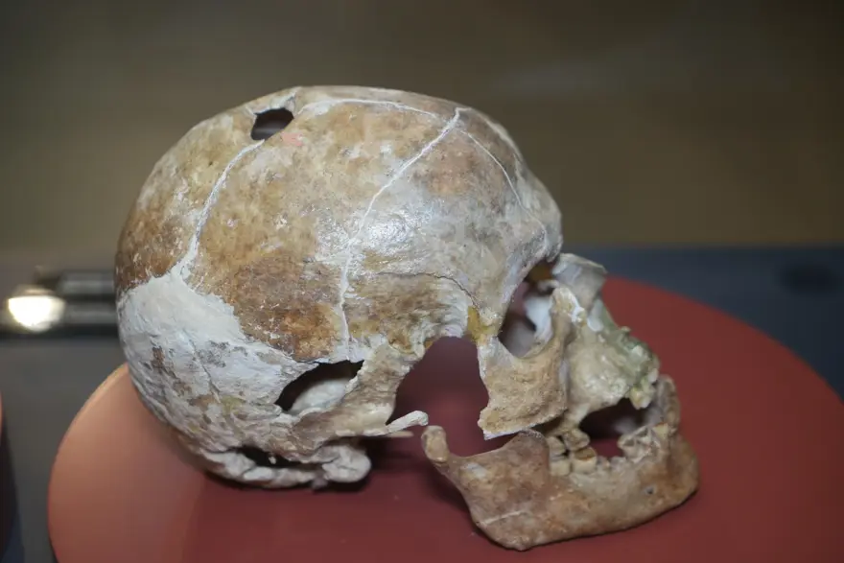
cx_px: 422
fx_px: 1641
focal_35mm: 70
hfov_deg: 28.8
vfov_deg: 19.5
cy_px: 282
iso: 1000
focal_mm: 70
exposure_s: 1/160
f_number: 4
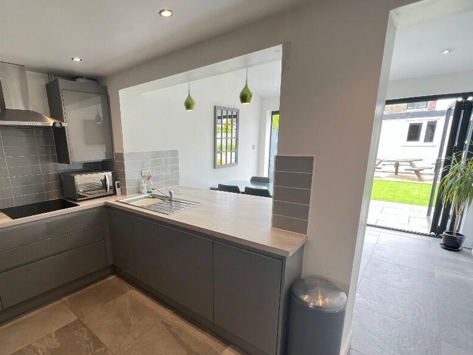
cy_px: 204
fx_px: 232
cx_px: 190
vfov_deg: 74.3
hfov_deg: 89.9
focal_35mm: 17
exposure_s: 1/100
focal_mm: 1.57
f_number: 1.8
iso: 50
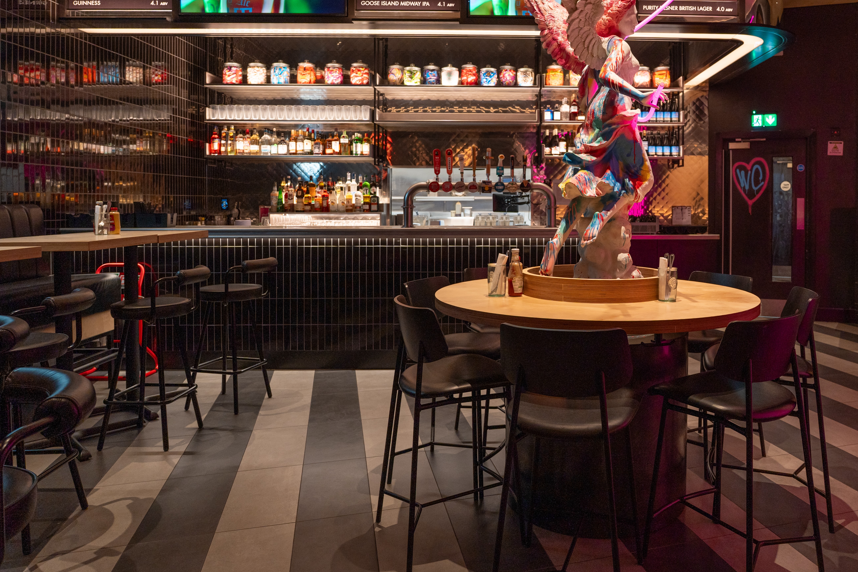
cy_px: 225
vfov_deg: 47.6
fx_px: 643
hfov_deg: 66.1
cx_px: 551
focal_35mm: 27
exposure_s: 1/50
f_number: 4
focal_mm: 20
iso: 400
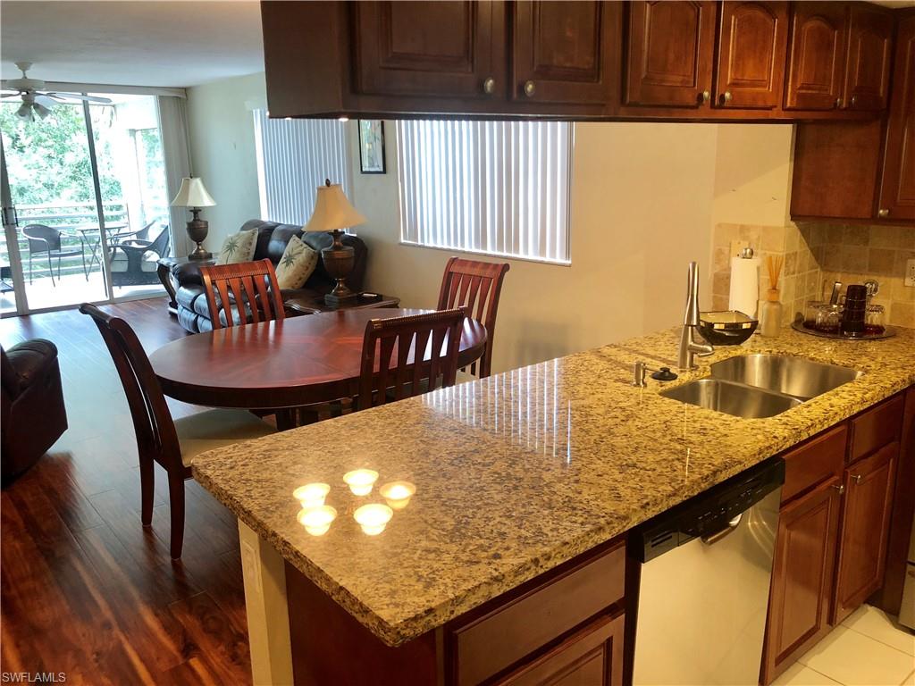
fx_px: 740
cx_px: 458
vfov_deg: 49.7
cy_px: 343
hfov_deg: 63.4
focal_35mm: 28
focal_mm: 3.99
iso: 40
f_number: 1.8
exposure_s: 1/20
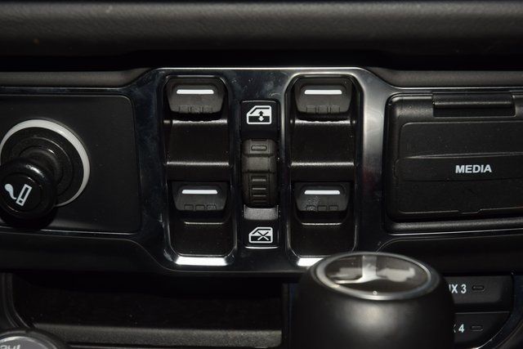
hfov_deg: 19.5
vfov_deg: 13.0
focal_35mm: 105
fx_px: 1526
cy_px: 174
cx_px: 262
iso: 100
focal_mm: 70
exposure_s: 1/125
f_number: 8
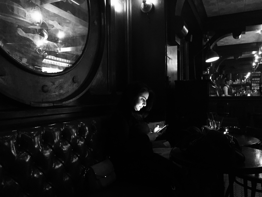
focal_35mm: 29
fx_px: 219
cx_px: 131
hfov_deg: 61.7
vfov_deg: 48.2
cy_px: 98
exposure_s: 1/15
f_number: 2.2
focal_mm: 4.15
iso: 2000
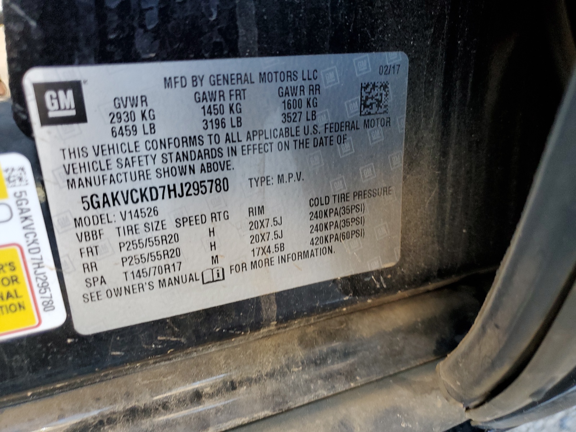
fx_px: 433
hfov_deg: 67.3
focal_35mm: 26
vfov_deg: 53.1
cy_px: 216
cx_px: 288
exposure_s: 1/120
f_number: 1.5
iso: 93
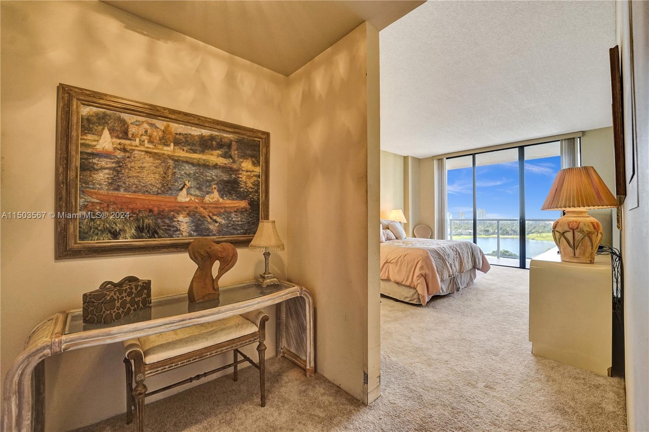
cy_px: 216
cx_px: 324
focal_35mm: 14
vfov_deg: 81.2
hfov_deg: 104.3
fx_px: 252
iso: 1250
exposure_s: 1/400
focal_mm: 14
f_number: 5
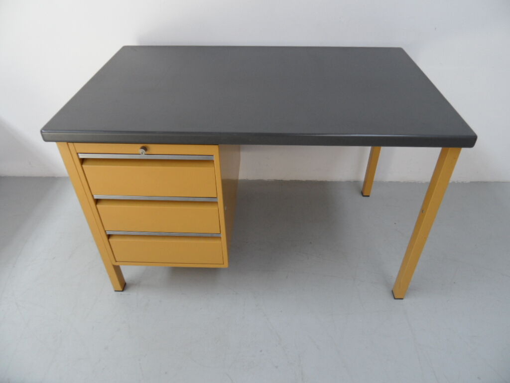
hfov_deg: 71.6
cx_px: 255
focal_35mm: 24
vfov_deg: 56.8
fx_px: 354
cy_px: 192
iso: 100
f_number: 3.2
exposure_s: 1/45
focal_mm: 3.9
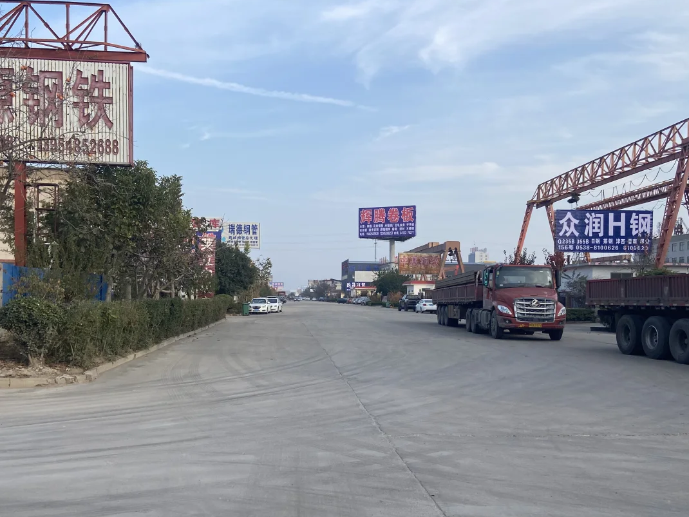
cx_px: 340
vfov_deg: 40.5
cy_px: 311
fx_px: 696
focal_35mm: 35
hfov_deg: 52.6
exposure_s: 1/965
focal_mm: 4.25
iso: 32
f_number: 1.8
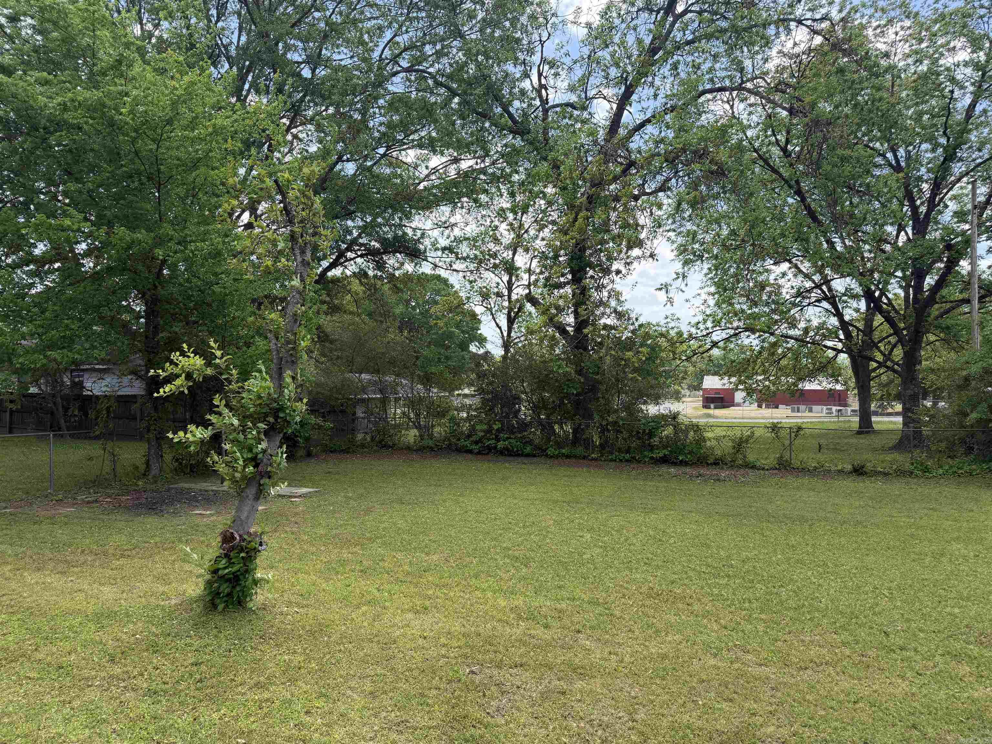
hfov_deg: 71.6
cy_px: 372
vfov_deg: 56.8
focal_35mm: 24
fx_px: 688
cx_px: 496
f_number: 1.78
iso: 100
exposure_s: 1/2232
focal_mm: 6.76
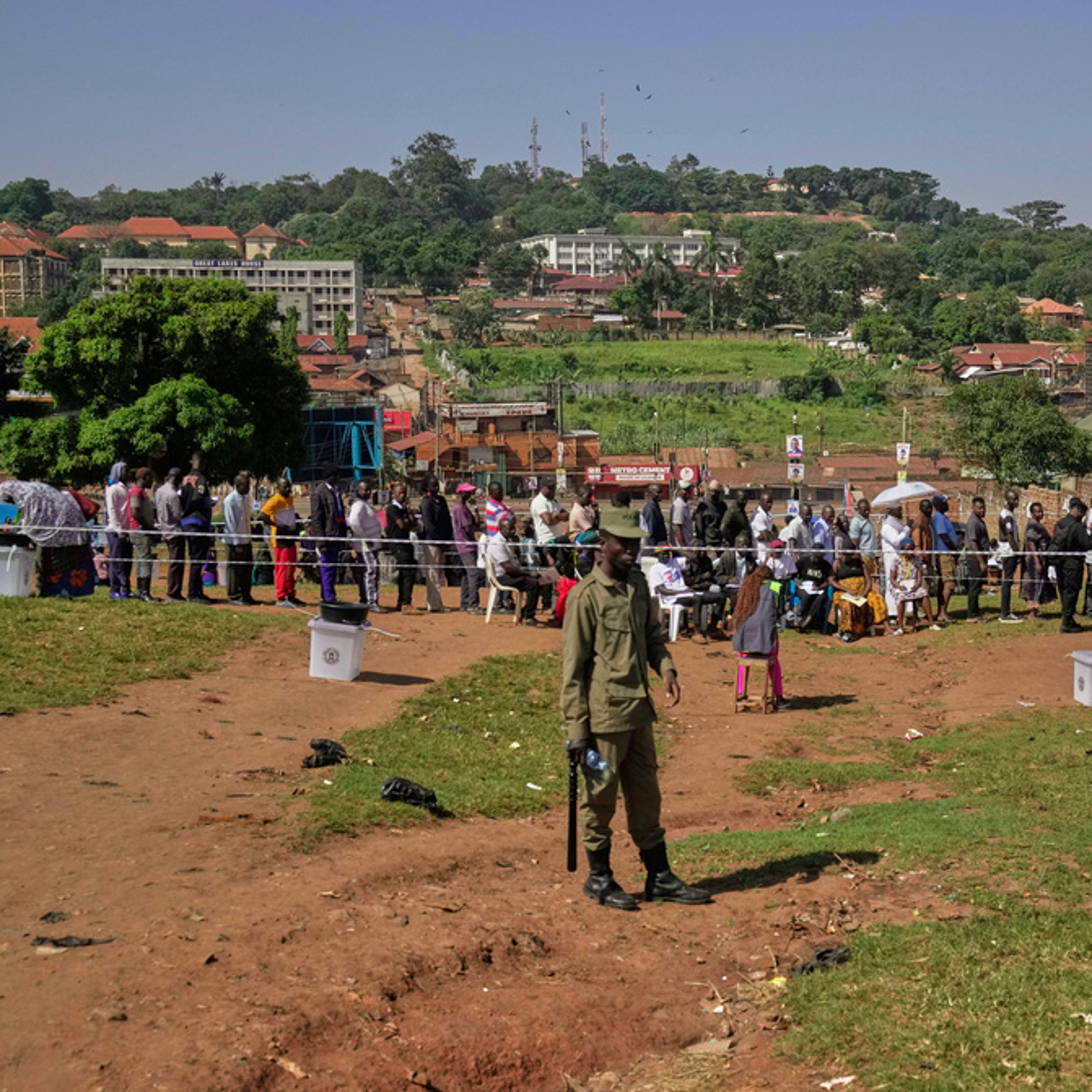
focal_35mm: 48
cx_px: 804
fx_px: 1713
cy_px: 549
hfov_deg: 34.7
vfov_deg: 35.4
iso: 800
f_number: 7.1
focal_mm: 37
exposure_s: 1/5000
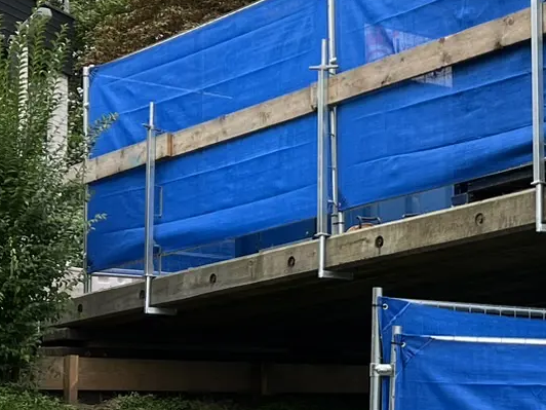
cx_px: 662
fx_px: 1577
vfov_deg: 14.8
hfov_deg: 18.6
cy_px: 276
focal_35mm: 100
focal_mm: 5.1
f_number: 1.6
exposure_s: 1/121
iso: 40
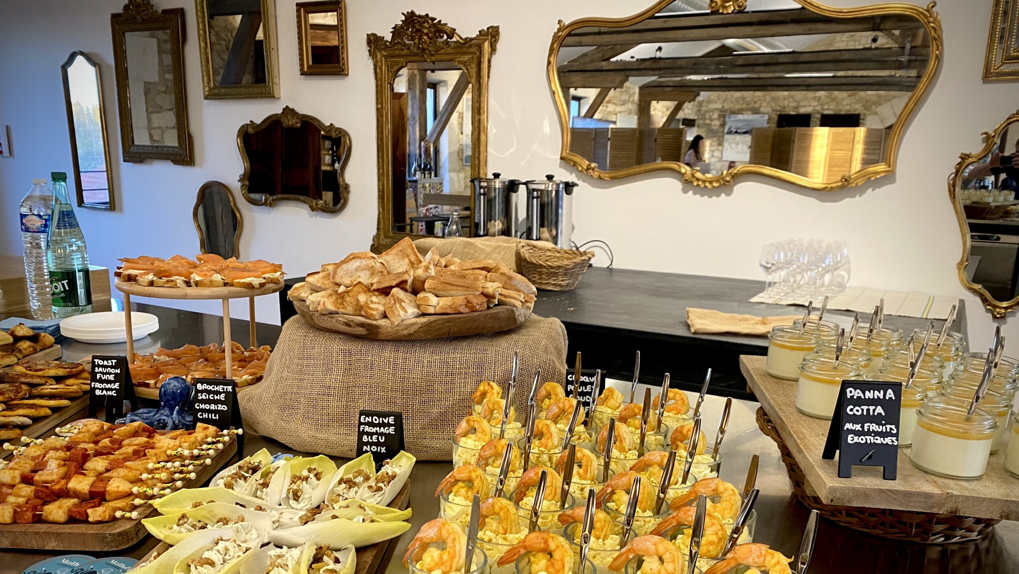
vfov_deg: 39.7
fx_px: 784
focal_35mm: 29
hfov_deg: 66.1
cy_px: 381
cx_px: 498
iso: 200
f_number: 1.8
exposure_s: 1/50
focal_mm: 4.25
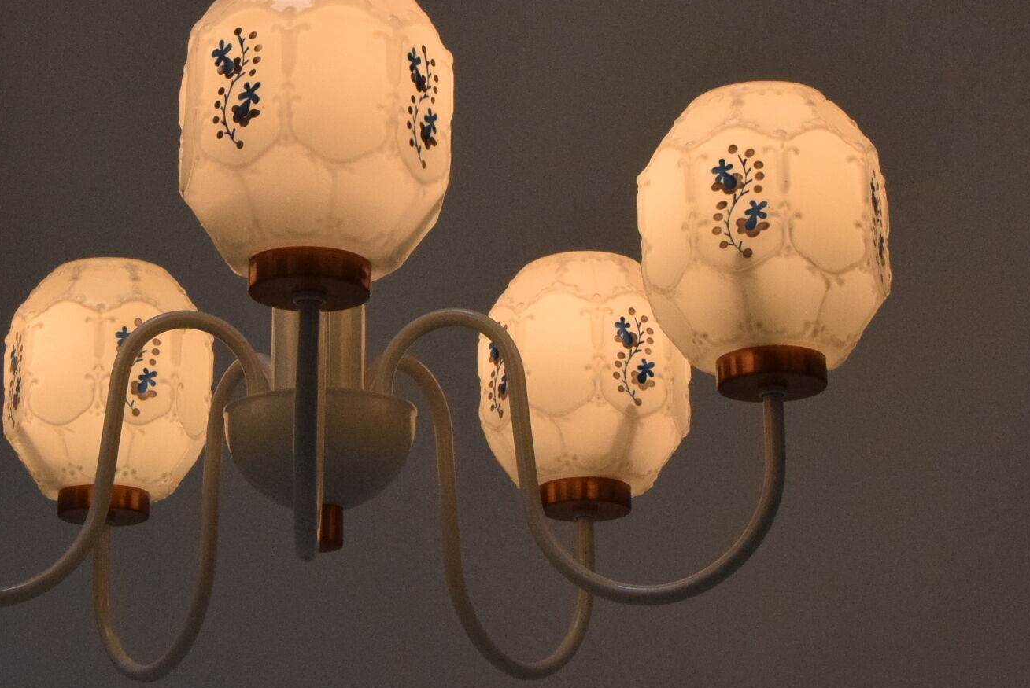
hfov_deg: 21.1
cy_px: 101
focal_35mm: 96
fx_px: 2749
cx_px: 328
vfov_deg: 14.2
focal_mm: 28
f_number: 13
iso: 1600
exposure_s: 1/640
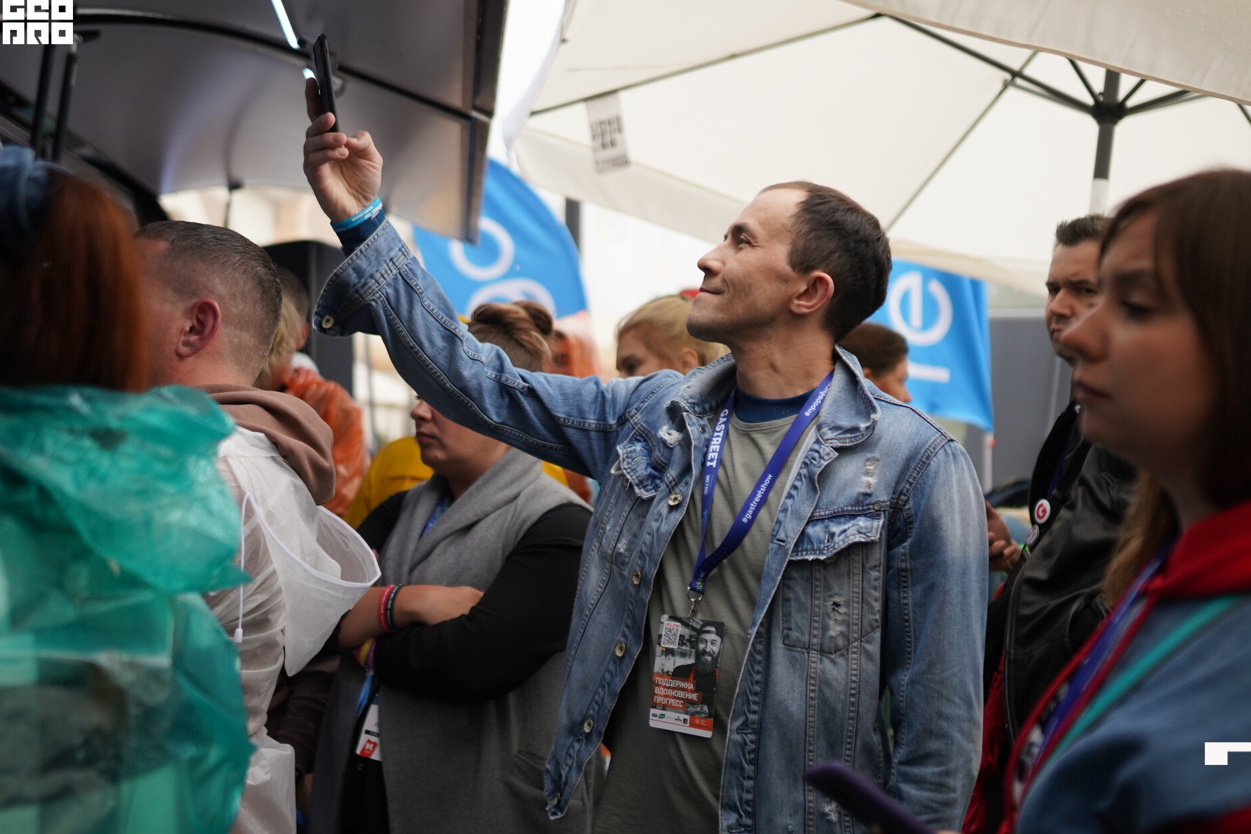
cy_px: 417
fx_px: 1286
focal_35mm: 37
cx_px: 636
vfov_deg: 35.9
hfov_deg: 51.9
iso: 500
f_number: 1.4
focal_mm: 24
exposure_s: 1/1600
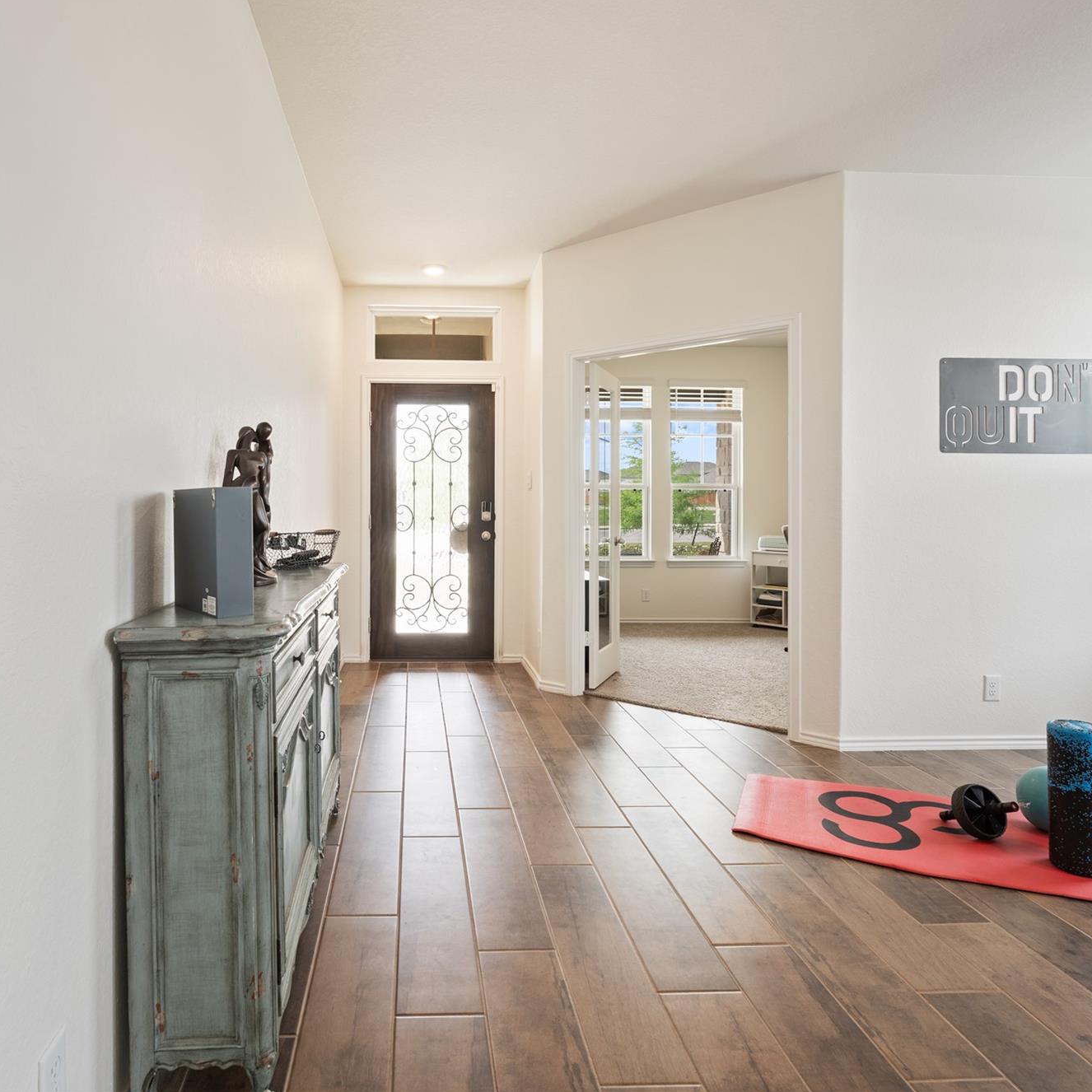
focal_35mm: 21
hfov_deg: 71.4
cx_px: 440
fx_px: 749
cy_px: 532
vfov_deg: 72.1
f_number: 9
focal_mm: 16
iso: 200
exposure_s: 1/3
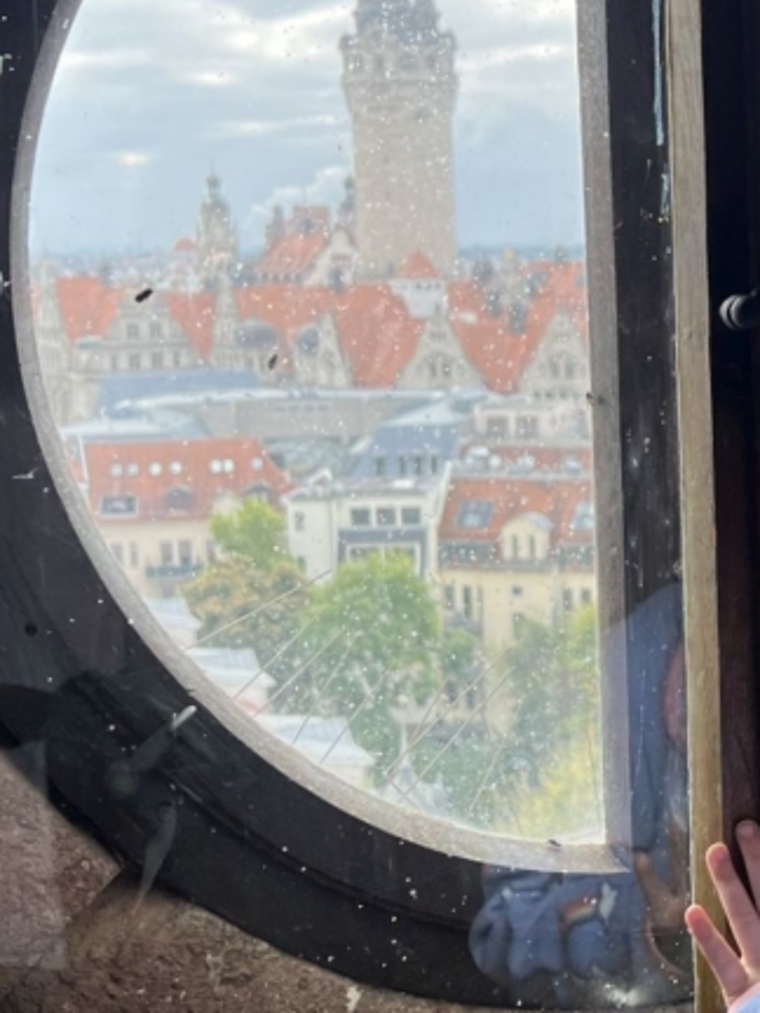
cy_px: 454
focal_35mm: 62
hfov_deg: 22.4
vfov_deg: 31.2
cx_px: 823
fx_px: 1815
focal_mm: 5.7
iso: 50
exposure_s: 1/567
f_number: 1.5
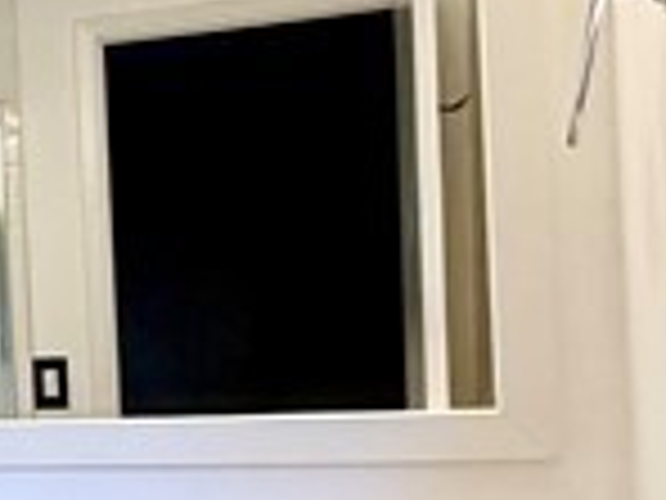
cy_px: 378
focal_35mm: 97
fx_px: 1866
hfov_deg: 15.3
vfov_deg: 15.2
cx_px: -752
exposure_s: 1/120
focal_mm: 2.22
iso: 100
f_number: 2.2
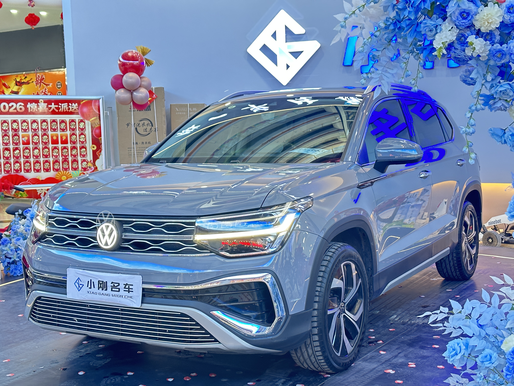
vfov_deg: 30.3
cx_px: 257
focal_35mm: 48
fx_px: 713
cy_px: 193
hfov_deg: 39.7
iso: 250
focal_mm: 6.86
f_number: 1.78
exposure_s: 1/50
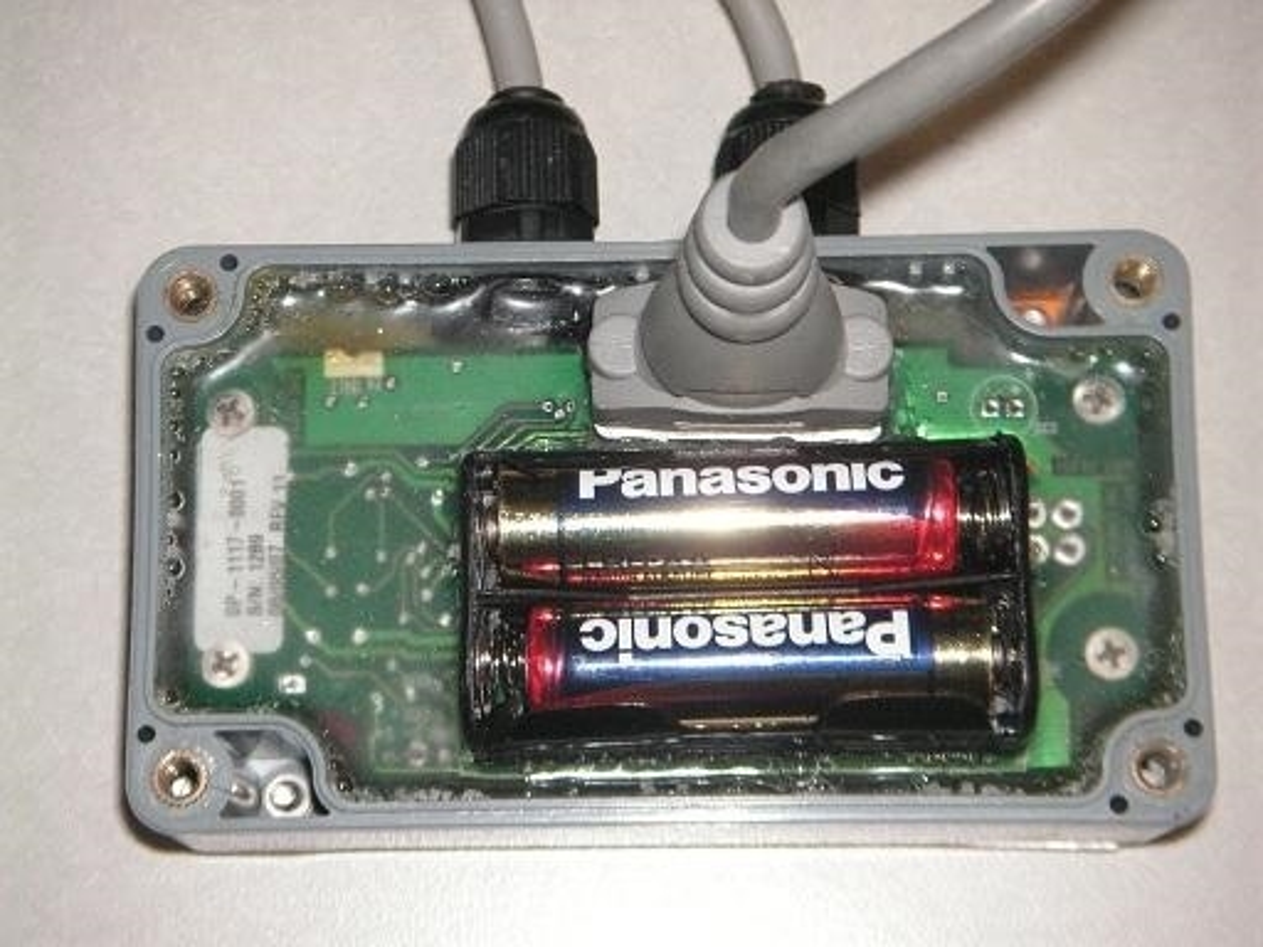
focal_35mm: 79
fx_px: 2882
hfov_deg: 24.7
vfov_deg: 18.7
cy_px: 474
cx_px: 632
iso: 160
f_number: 3.9
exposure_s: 1/90
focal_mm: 13.2
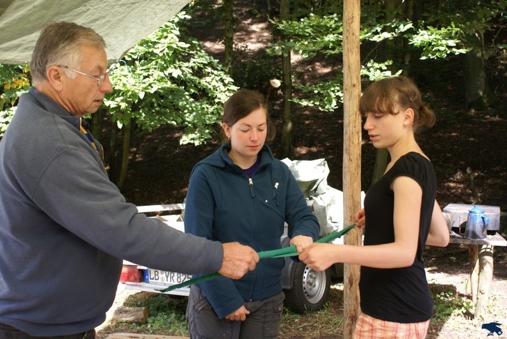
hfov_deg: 46.4
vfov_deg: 32.0
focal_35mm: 42
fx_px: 592
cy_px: 170
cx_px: 254
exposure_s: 1/60
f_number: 5
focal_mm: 28
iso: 100
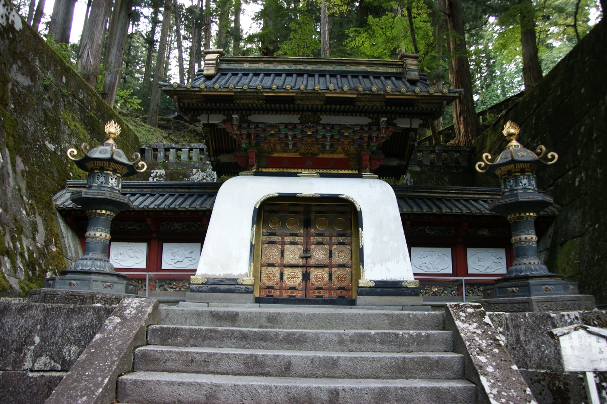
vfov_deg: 47.9
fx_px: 455
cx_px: 304
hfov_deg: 67.4
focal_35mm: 27
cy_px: 202
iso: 100
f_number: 4
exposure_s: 1/40
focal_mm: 18
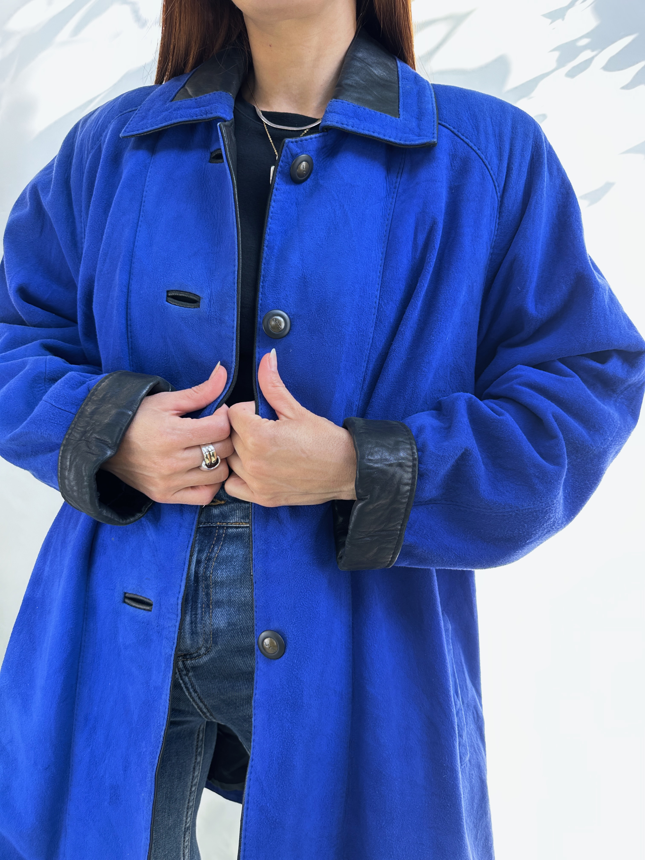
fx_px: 596
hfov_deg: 56.8
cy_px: 430
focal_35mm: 24
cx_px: 322
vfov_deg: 71.6
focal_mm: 6.86
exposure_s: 1/161
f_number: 1.78
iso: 80
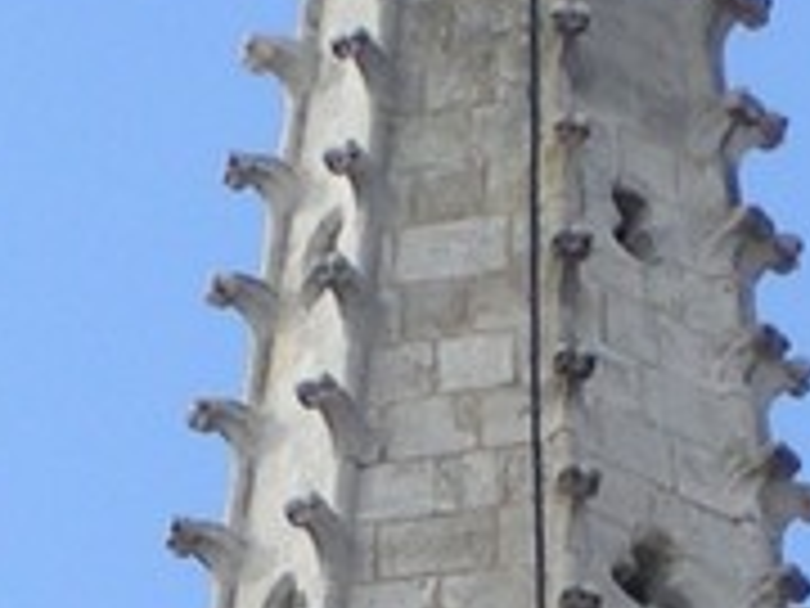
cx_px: 585
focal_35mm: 563
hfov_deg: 3.5
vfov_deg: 2.6
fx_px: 13174
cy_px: 1326
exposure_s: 1/200
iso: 50
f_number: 5.6
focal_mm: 14.5
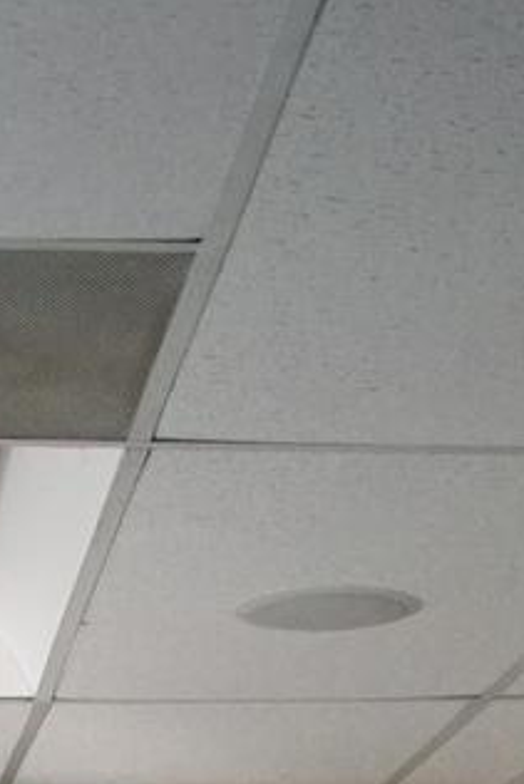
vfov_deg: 10.3
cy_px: 1841
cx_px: -299
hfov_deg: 7.7
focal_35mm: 175
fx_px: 3816
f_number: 4
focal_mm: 24
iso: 6400
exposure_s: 1/160
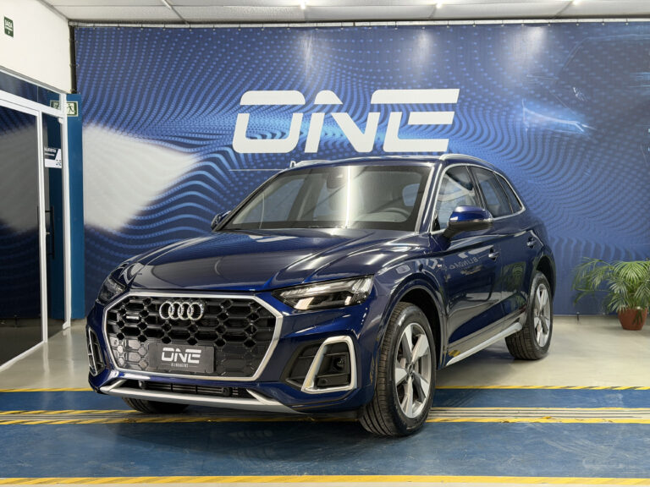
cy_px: 244
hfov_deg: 39.7
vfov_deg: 30.3
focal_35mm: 48
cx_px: 325
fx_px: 901
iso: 250
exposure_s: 1/60
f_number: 1.78
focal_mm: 6.76
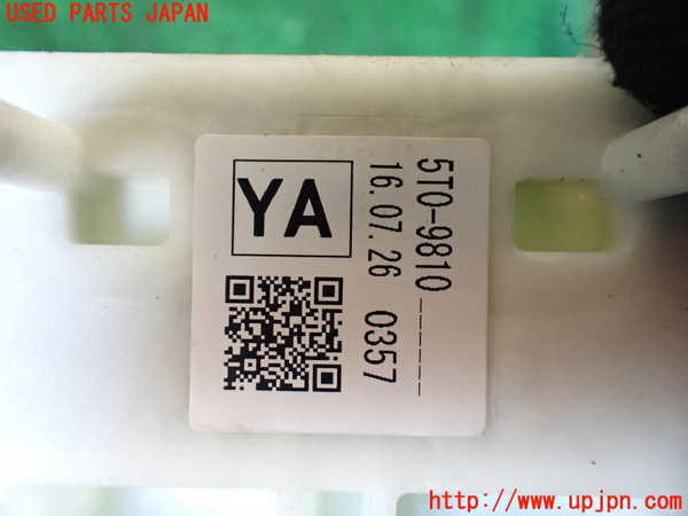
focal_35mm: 30
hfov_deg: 60.0
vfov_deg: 46.8
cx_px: 344
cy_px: 258
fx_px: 596
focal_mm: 5.4
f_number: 2.3
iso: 800
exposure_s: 1/125
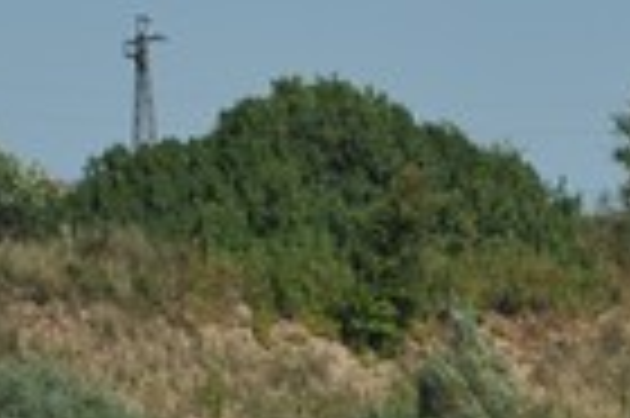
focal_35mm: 1031
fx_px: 18021
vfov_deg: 1.3
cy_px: 688
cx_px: -387
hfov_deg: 2.0
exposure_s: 1/2000
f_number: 5
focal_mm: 180
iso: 200
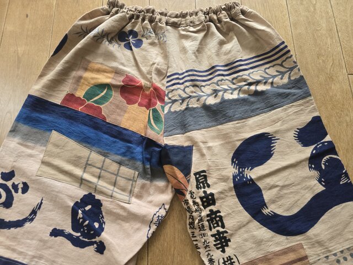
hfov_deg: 73.9
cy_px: 132
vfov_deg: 58.9
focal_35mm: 23
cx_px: 176
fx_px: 235
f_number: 1.7
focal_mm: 6.3
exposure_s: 1/100
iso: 400
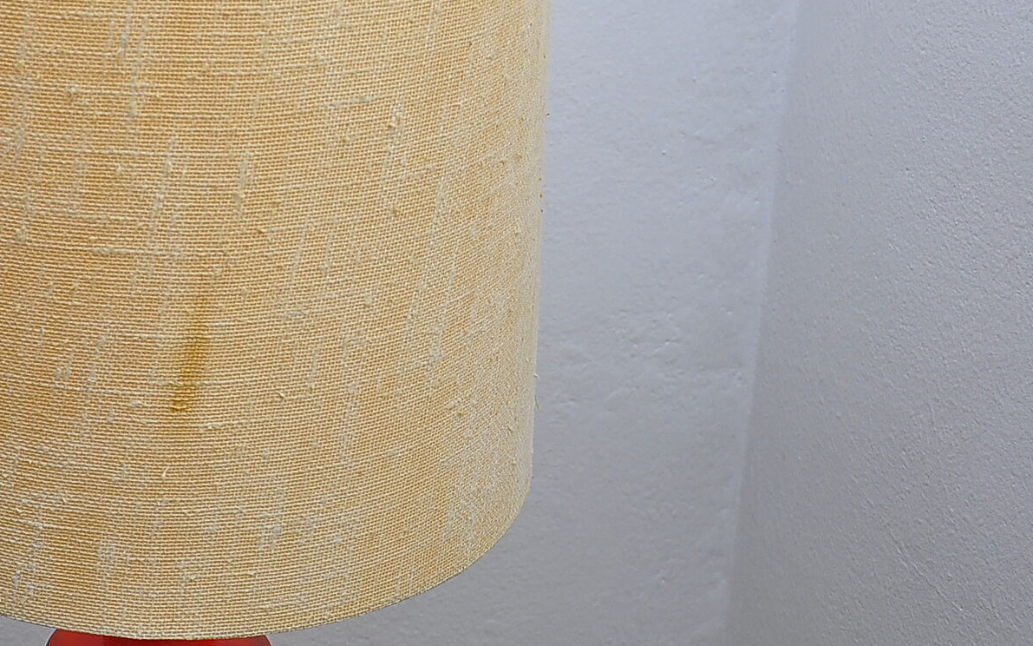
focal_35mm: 66
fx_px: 1858
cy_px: 149
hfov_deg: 29.8
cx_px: 116
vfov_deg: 19.5
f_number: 5.6
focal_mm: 24
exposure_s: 1/200
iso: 400
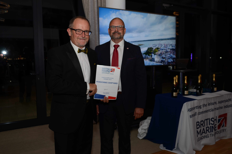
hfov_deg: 62.0
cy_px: 77
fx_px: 193
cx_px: 116
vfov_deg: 43.4
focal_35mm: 30
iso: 100
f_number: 3.5
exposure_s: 1/50
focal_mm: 20
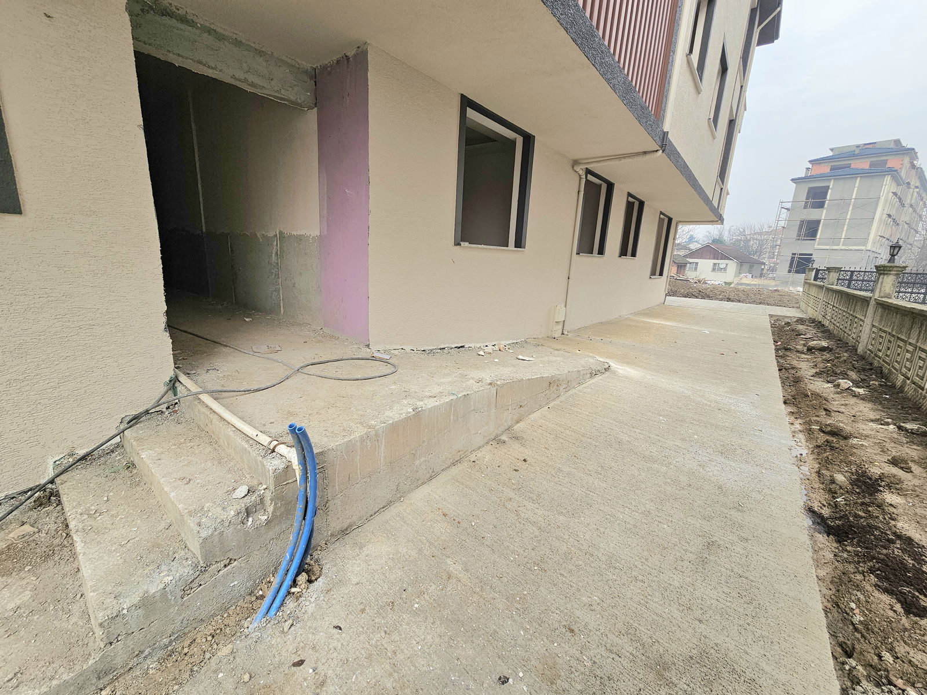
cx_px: 464
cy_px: 348
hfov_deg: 106.2
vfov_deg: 89.9
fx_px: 348
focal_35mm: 13
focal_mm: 2.2
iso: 50
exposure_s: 1/400
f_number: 2.2
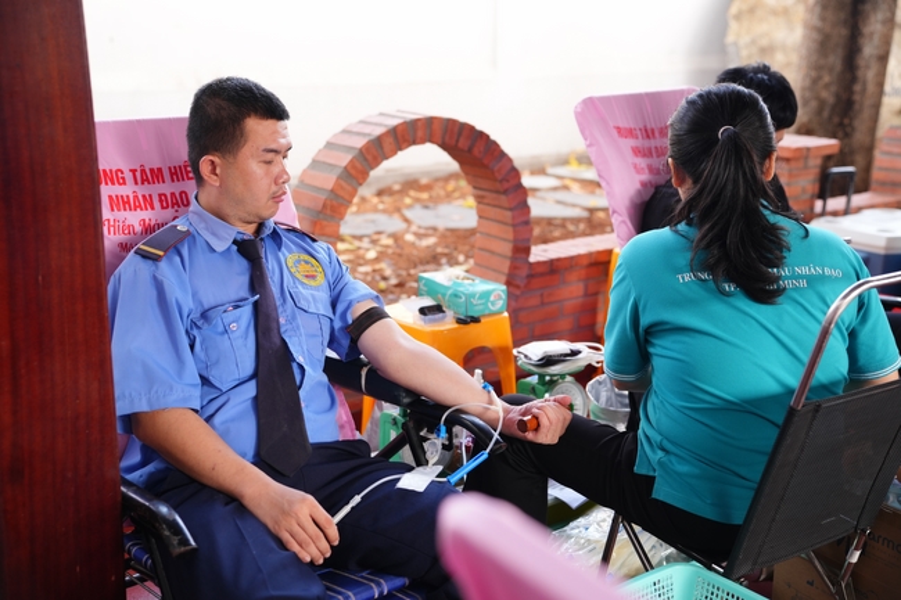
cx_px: 450
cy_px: 300
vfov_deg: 29.8
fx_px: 1126
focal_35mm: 45
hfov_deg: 43.6
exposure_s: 1/160
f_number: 2.8
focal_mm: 45
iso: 640
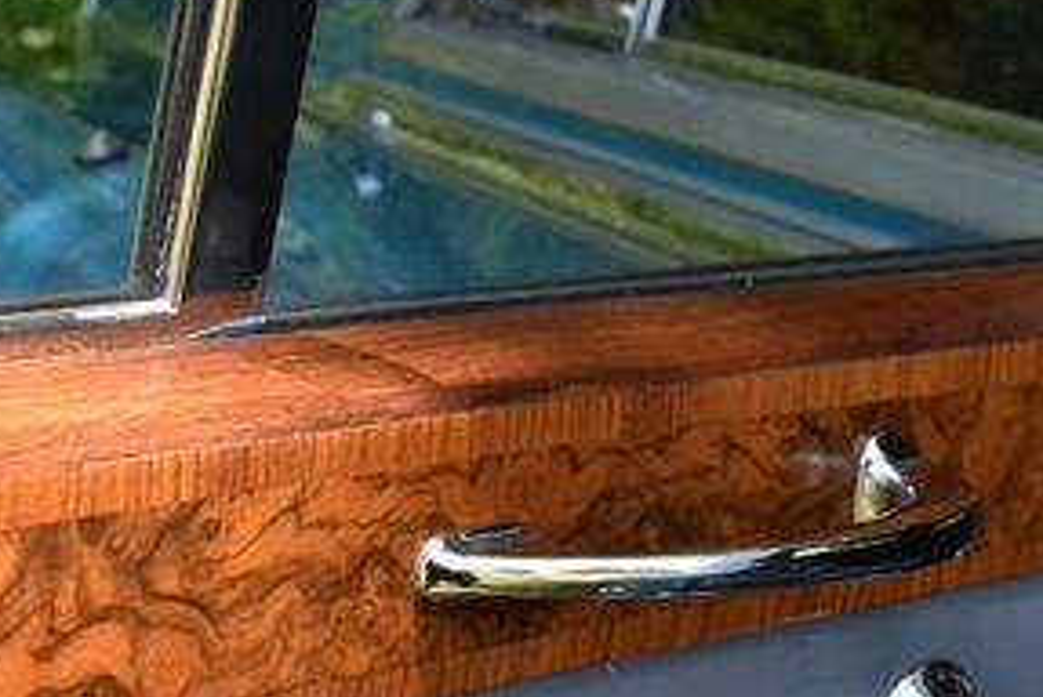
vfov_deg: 12.8
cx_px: 436
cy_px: 345
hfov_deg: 19.1
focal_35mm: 107
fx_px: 3103
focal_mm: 32
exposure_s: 1/500
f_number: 8
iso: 720
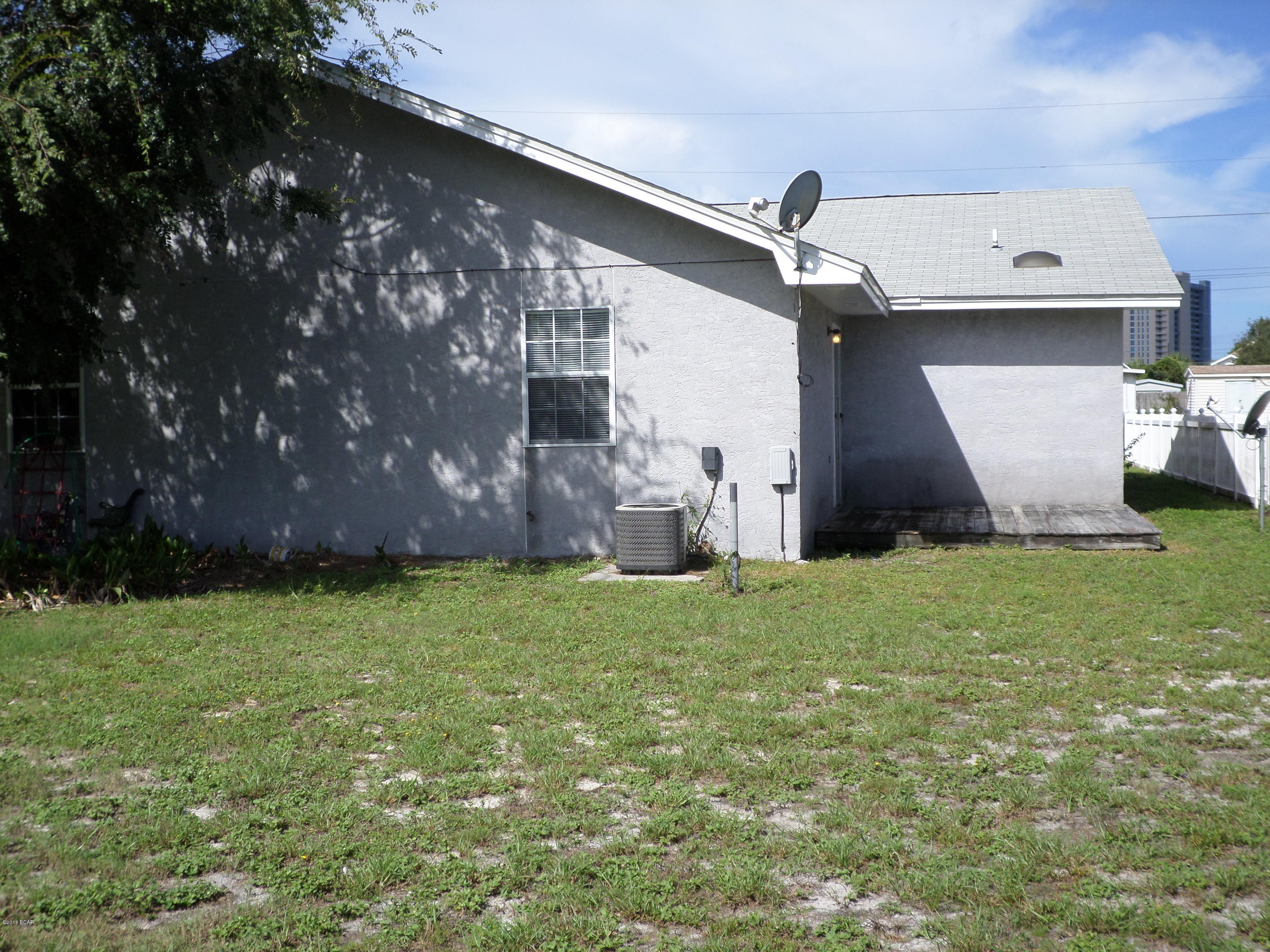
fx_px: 1578
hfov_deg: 43.9
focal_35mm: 43
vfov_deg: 33.6
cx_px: 635
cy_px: 476
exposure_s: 1/1000
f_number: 3.2
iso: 80
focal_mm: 7.8
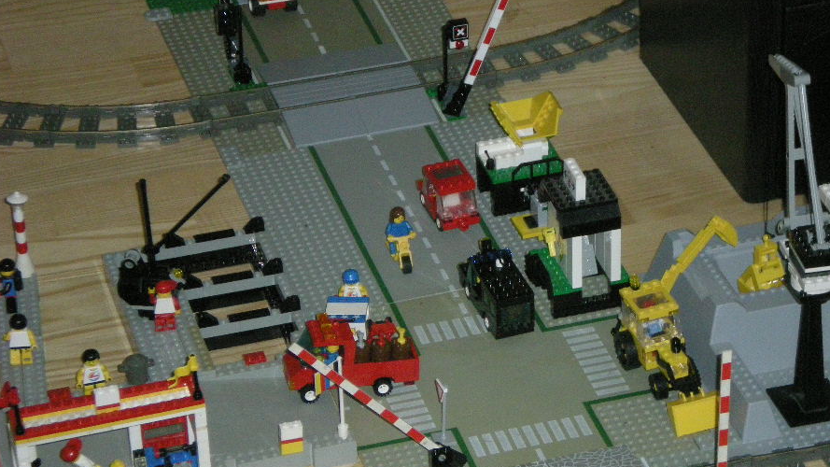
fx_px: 3147
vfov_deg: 8.5
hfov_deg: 15.0
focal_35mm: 143
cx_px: 473
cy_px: 287
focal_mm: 18.9
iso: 517
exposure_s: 1/120
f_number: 5.9
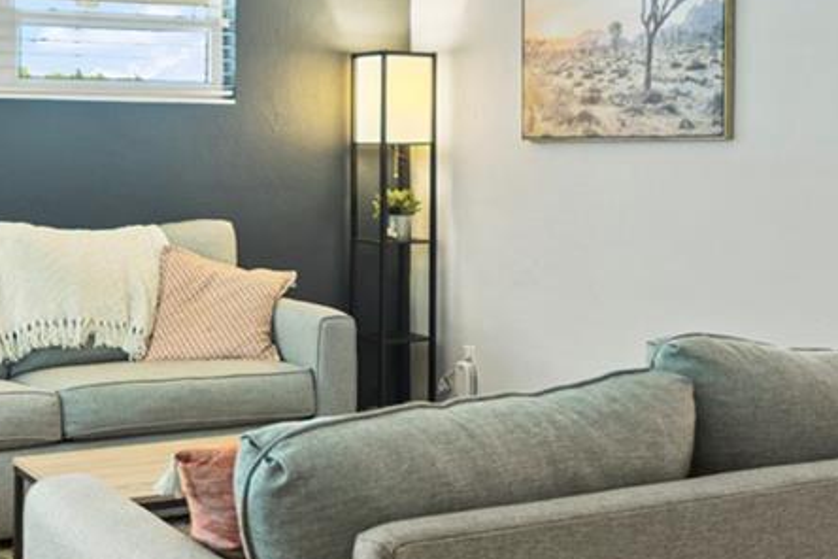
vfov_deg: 24.9
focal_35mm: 54
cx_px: 302
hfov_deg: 36.6
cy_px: 174
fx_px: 1257
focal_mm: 10
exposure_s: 1
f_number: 4
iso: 100
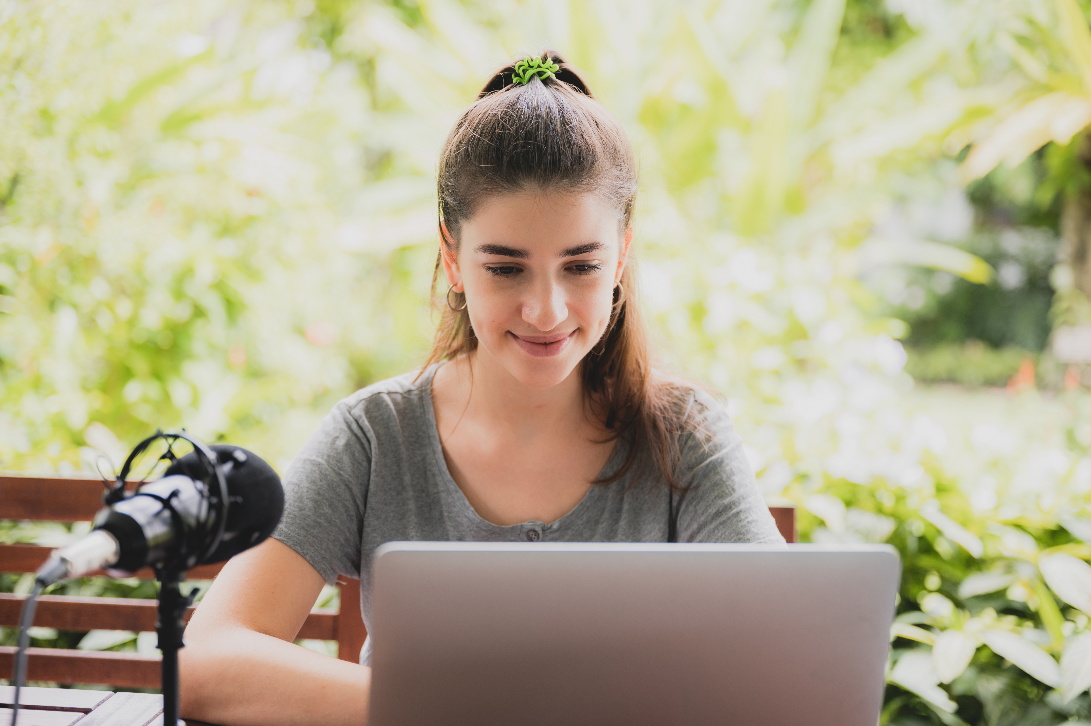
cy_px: 363
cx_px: 546
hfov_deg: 33.4
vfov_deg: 22.6
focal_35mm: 60
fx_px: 1817
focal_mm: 60
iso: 160
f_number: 2.8
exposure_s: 1/160
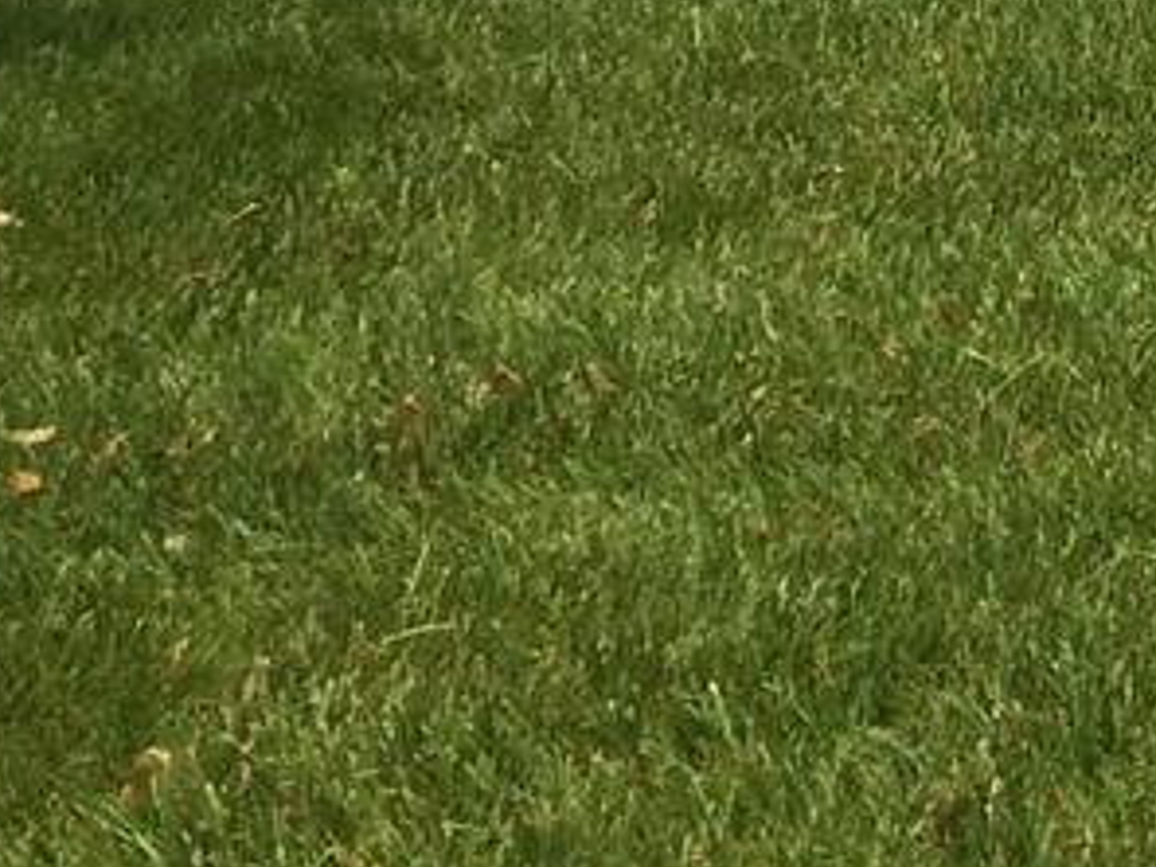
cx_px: 2566
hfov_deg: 11.0
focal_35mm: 157
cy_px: -1179
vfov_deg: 8.6
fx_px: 5243
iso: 32
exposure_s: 1/2933
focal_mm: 4.15
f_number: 2.2
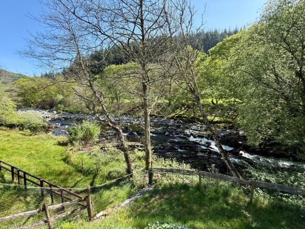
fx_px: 123
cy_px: 114
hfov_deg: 102.1
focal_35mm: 14
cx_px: 152
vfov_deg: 85.7
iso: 50
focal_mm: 2.22
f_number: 2.2
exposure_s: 1/365
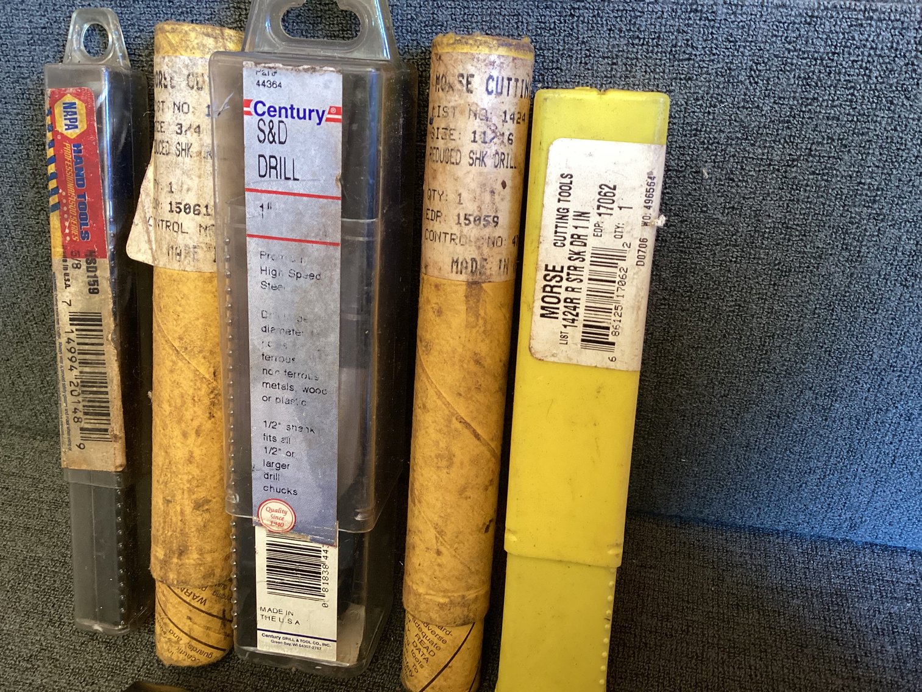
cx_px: 461
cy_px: 346
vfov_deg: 45.4
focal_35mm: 31
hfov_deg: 58.3
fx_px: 826
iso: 200
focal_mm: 3.3
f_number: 2.4
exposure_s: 1/60
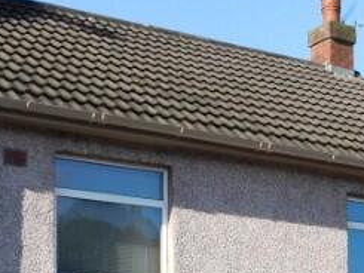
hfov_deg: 20.4
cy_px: 389
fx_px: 1010
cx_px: 180
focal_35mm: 96
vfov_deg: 14.5
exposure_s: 1/1000
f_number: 3
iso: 125
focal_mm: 4
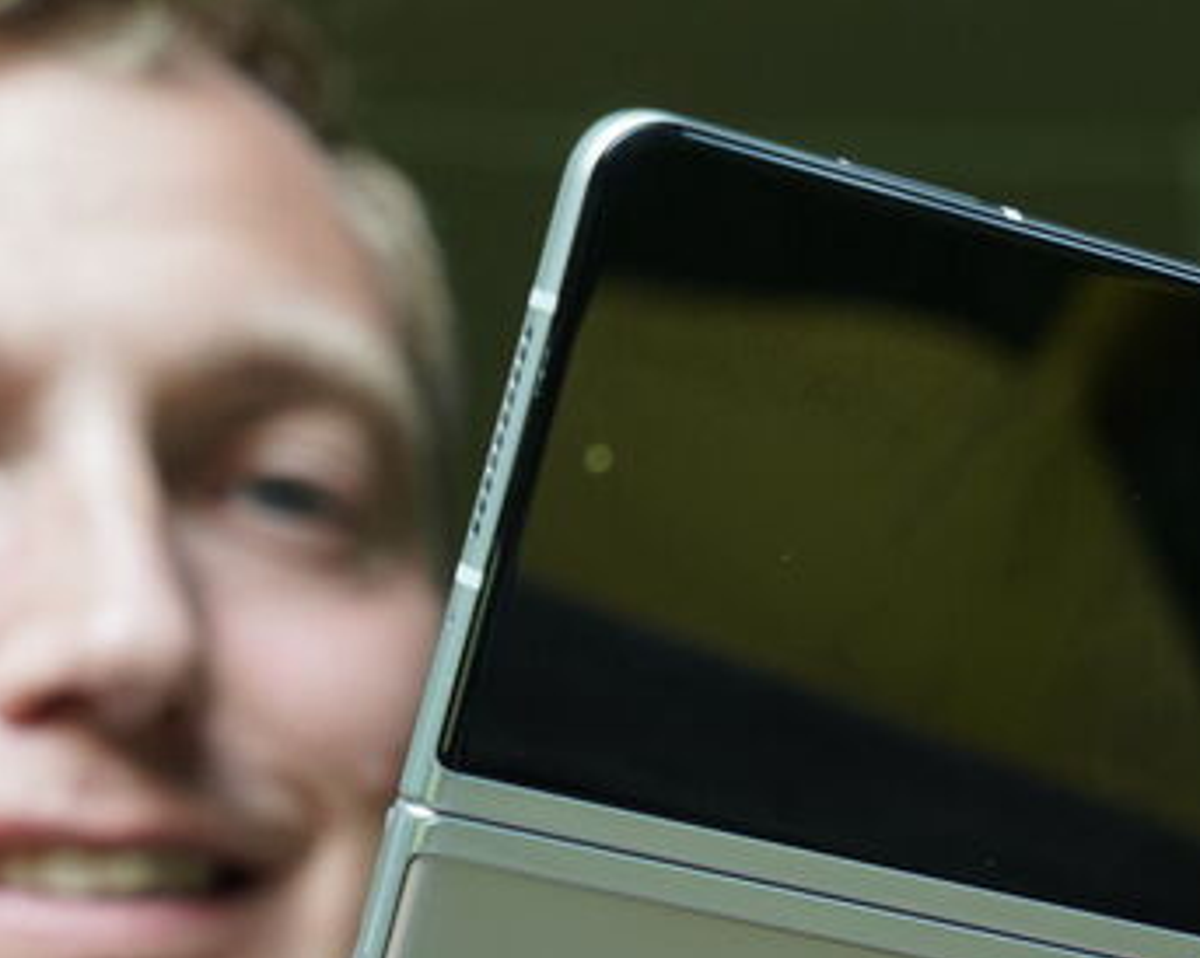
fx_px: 4756
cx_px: 917
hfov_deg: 14.3
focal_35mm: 134
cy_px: 975
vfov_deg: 11.4
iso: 1600
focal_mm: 51
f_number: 7.1
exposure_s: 1/125
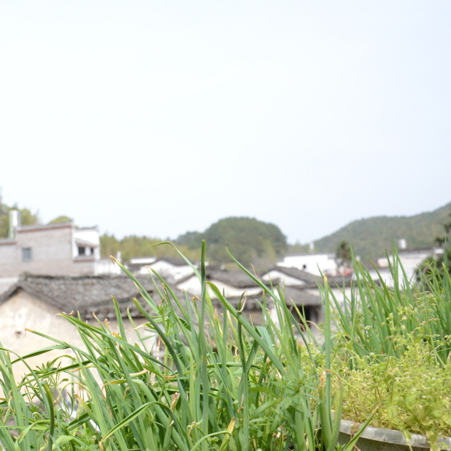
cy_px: 247
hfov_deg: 30.7
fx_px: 796
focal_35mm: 54
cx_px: 76
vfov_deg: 31.6
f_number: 5
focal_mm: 24
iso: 2000
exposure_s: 1/6400
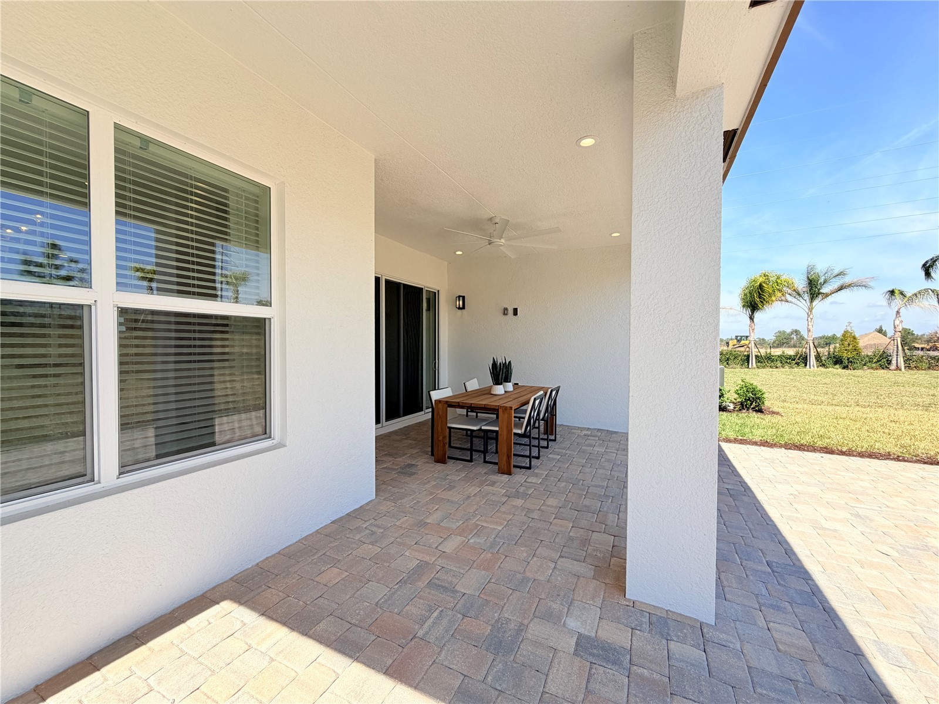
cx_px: 470
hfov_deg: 102.1
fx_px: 380
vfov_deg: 85.7
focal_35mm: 14
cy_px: 352
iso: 32
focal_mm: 2.22
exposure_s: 1/770
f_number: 2.2
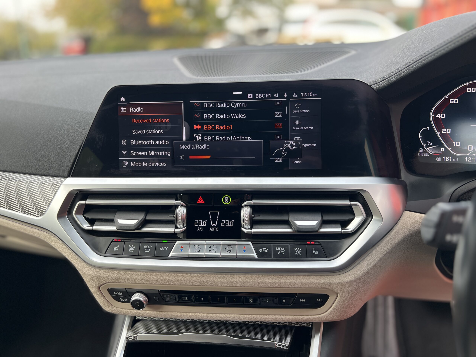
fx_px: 358
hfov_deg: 67.3
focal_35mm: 26
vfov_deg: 53.1
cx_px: 238
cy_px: 178
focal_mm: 5.7
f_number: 1.5
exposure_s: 1/198
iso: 40
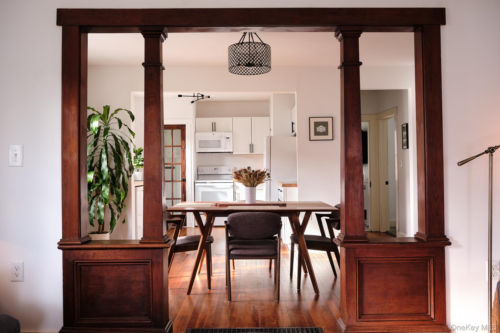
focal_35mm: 29
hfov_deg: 63.7
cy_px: 166
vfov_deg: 45.0
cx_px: 250
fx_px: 403
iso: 200
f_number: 7.1
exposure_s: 1/3.12
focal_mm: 19.2
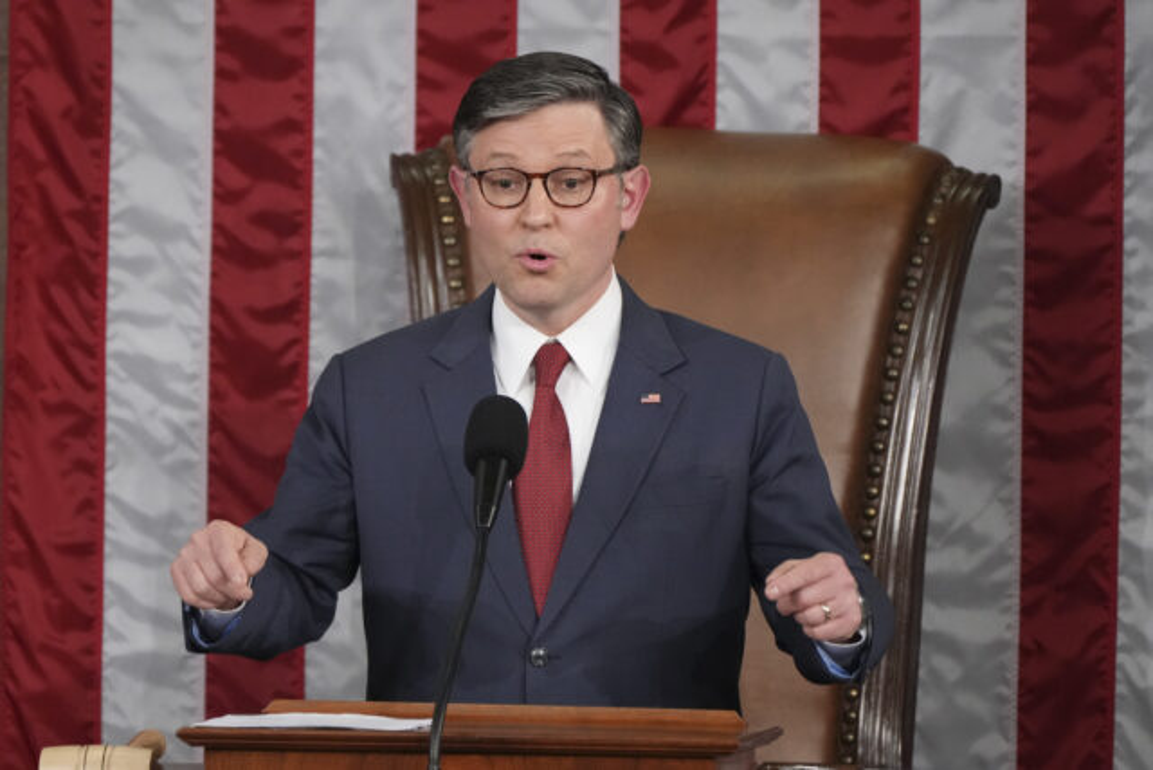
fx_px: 19220
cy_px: 385
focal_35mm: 600
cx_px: 576
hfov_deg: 3.4
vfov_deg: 2.3
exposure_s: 1/320
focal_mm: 400
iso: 4000
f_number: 5.6
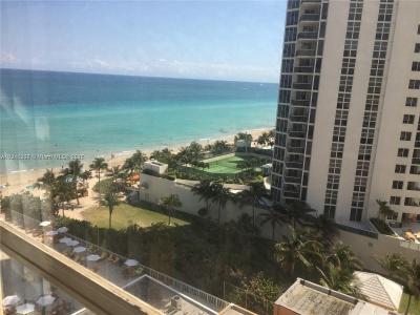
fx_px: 352
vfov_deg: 48.2
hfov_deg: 61.7
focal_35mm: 29
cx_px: 210
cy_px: 158
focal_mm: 4.15
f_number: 2.2
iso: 25
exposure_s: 1/1148
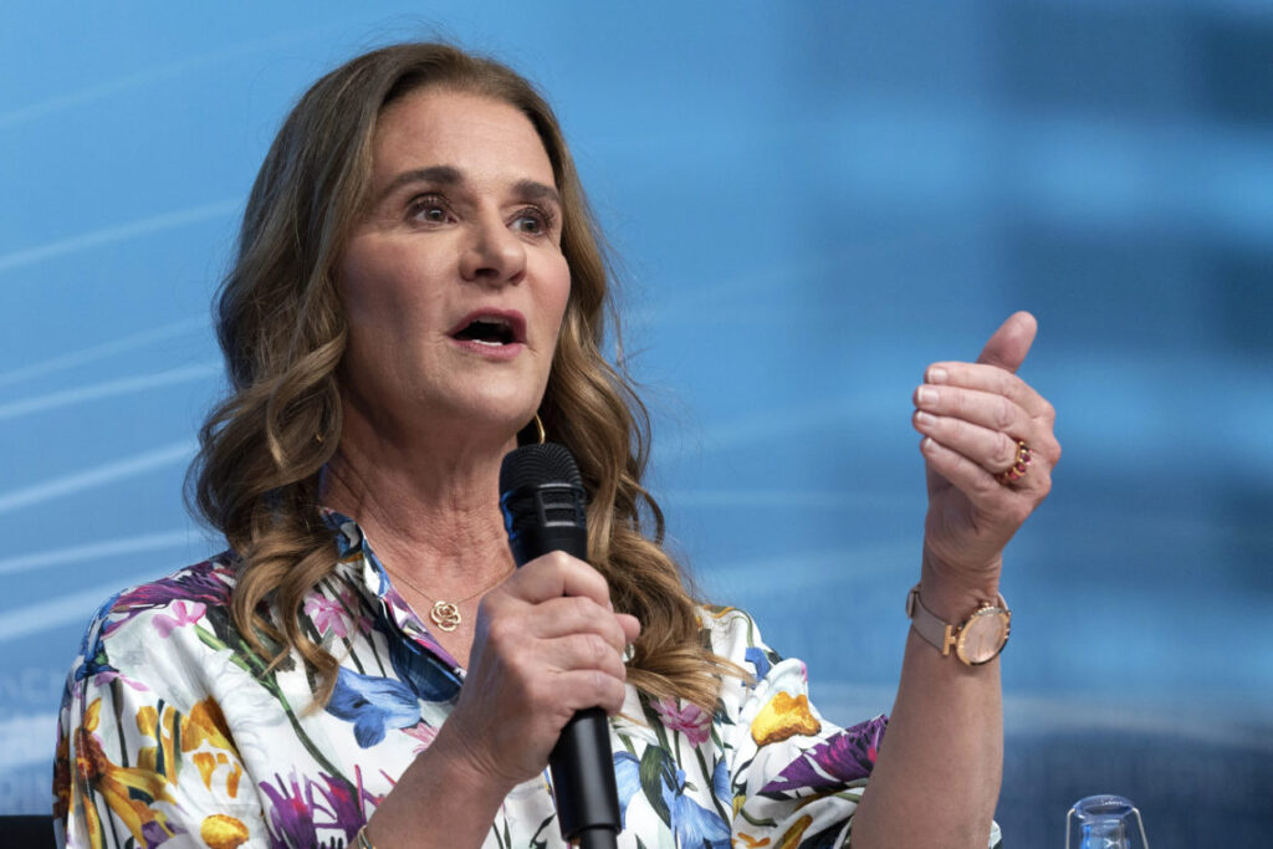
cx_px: 636
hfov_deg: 10.3
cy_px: 424
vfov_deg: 6.9
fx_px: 7073
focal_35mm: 200
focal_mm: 200
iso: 1600
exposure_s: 1/320
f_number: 5
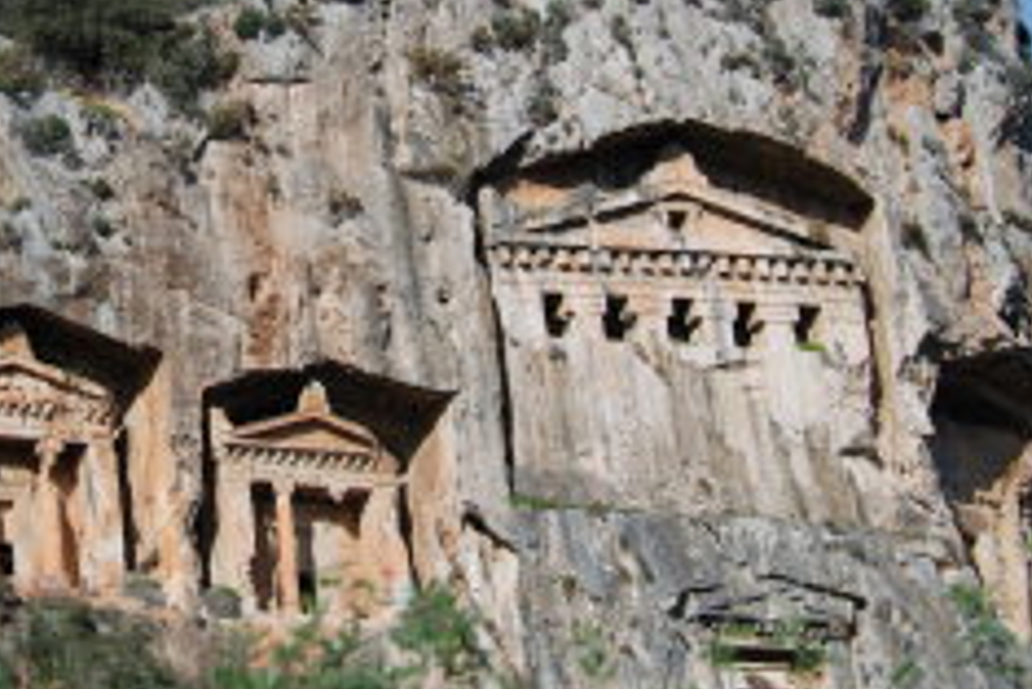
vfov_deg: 8.2
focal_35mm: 168
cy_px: 200
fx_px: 4819
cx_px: 215
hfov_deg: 12.2
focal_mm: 62
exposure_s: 1/60
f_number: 9
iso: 100
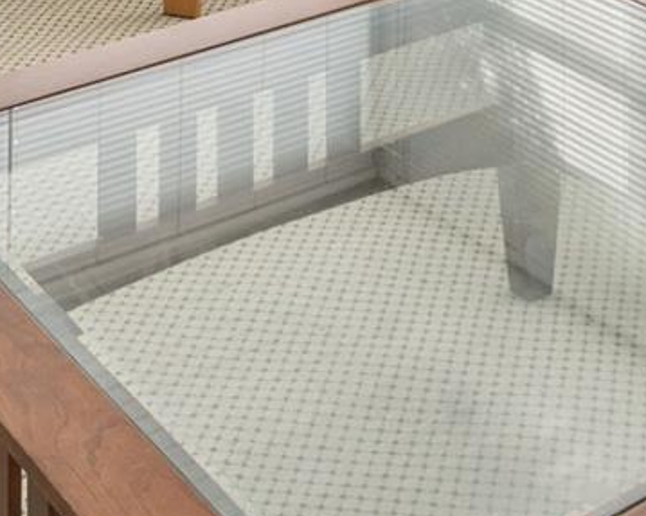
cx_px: 441
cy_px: -677
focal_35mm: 94
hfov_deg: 20.4
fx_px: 1791
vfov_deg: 13.0
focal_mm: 17.5
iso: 640
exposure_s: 1/125
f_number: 8
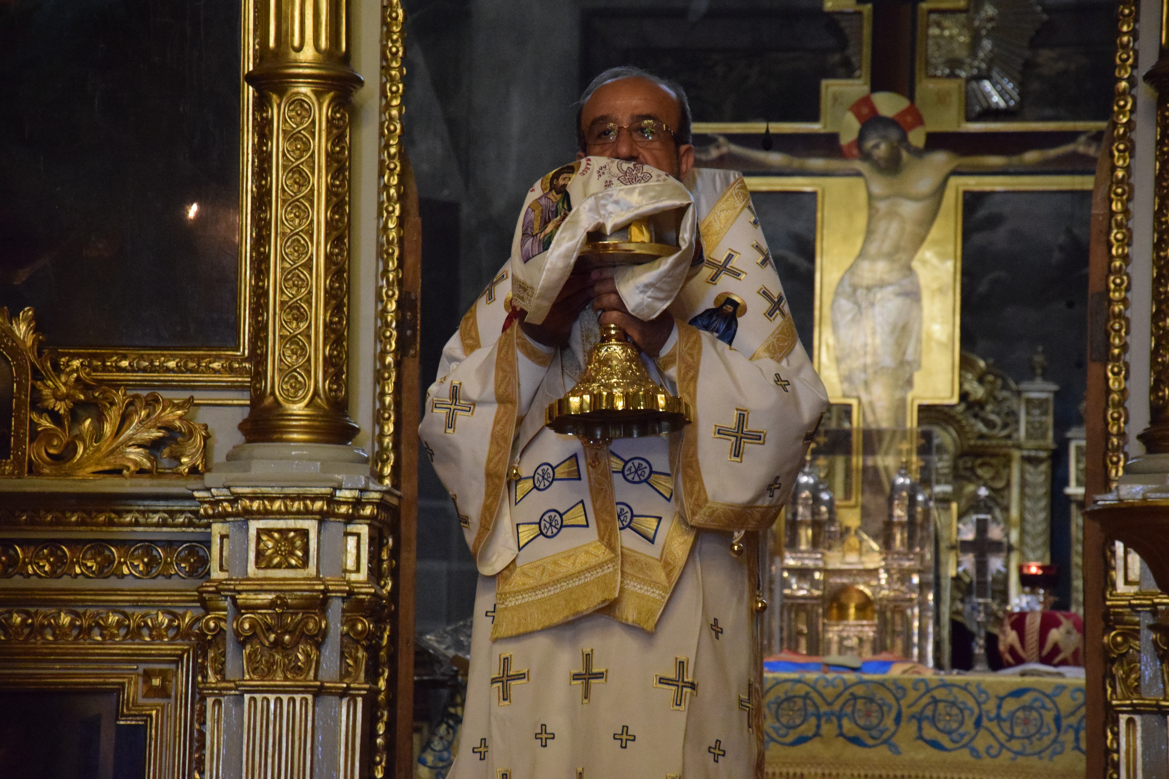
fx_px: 5114
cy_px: 390
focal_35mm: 158
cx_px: 584
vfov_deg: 8.7
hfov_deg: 13.0
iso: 5600
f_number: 5.6
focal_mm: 105
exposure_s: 1/60
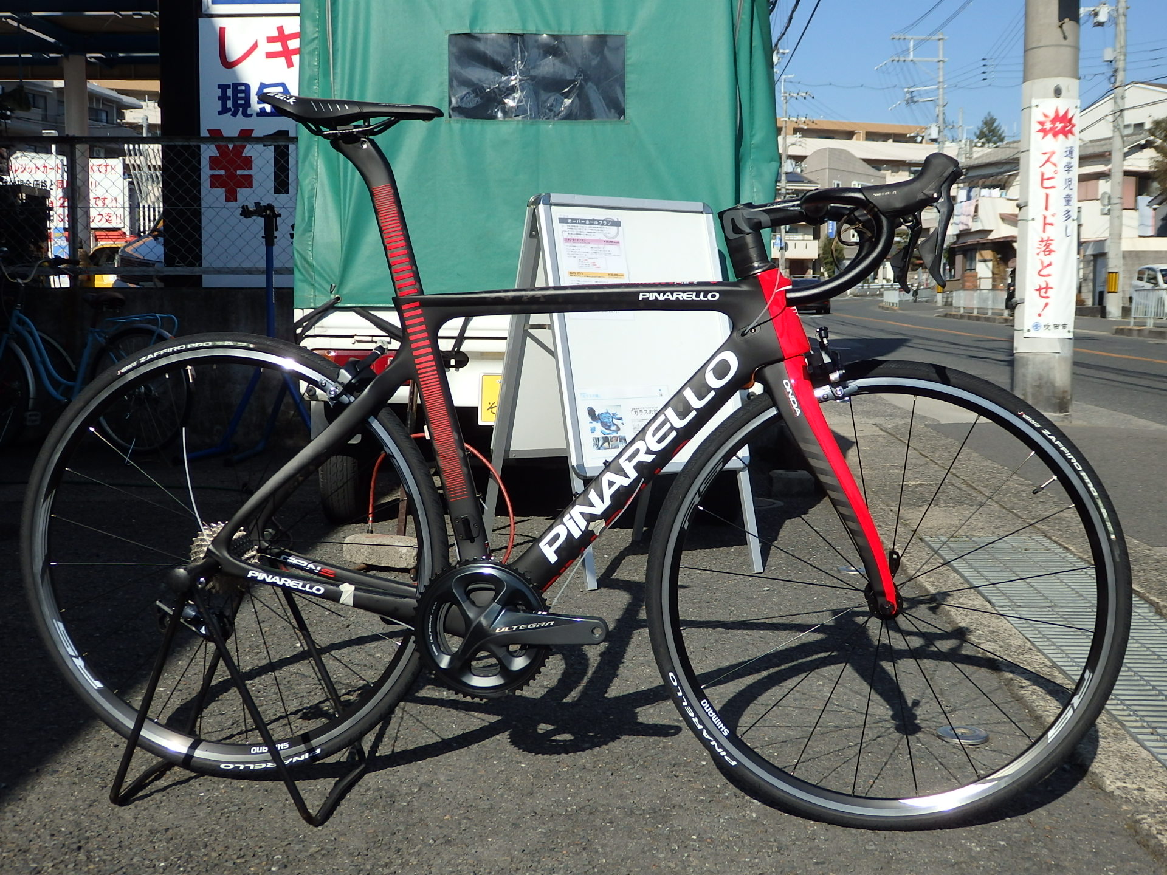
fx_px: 1349
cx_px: 584
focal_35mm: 40
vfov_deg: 36.0
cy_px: 438
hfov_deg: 46.8
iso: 125
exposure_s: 1/200
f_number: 10.4
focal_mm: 7.3
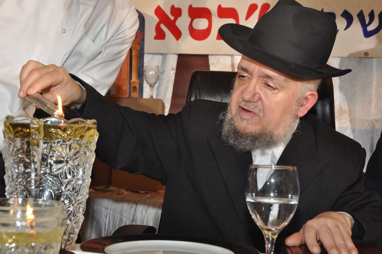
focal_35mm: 60
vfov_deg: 22.6
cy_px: 127
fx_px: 636
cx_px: 191
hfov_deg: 33.4
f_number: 8
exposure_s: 1/80
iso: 500
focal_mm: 40
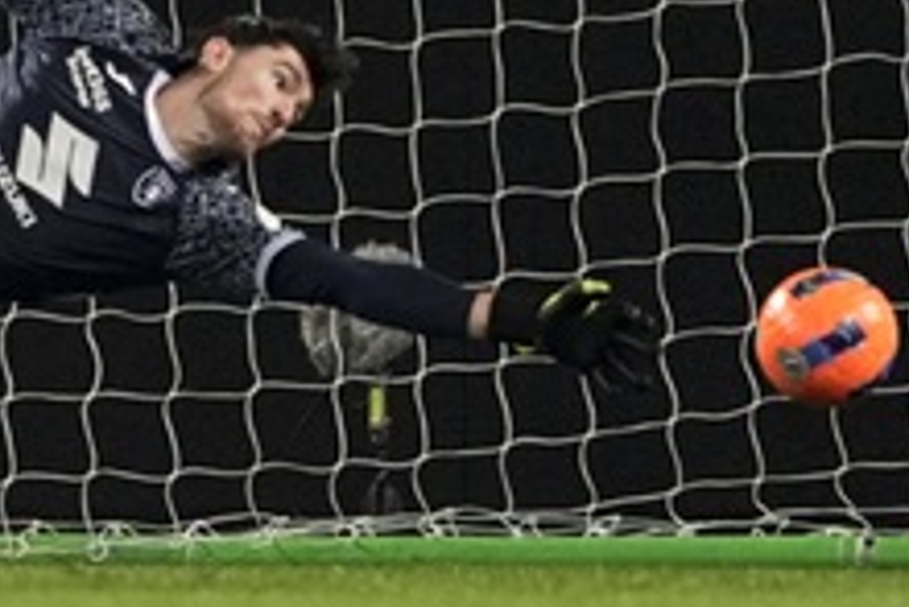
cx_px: -446
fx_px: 45883
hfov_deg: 1.1
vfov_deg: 0.8
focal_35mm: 1816
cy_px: -301
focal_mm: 400
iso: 2000
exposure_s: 1/1600
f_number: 2.8
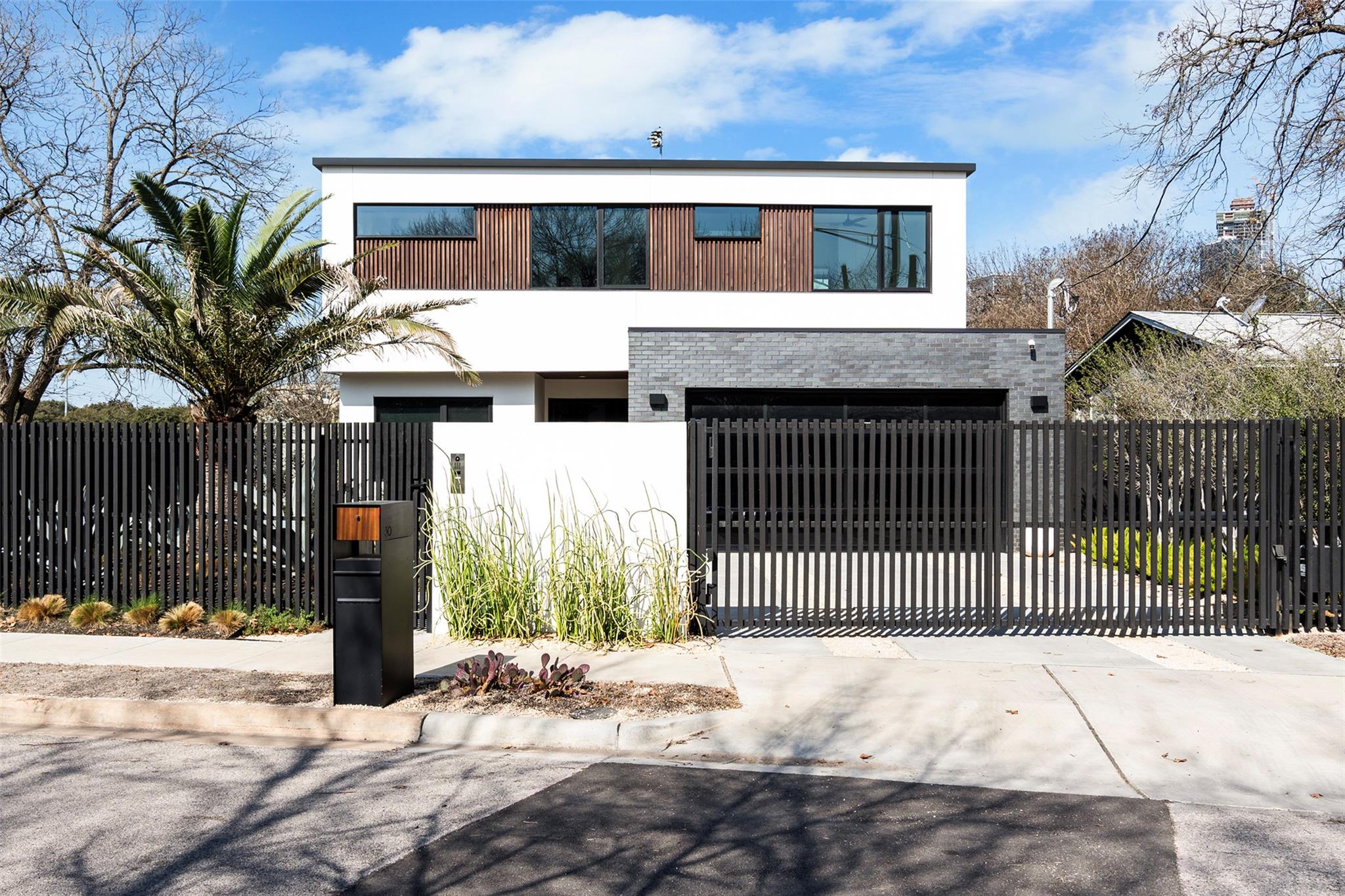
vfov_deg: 40.0
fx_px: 1233
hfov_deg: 57.2
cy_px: 448
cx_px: 672
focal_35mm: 33
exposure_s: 1/100
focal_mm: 22
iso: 100
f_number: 9
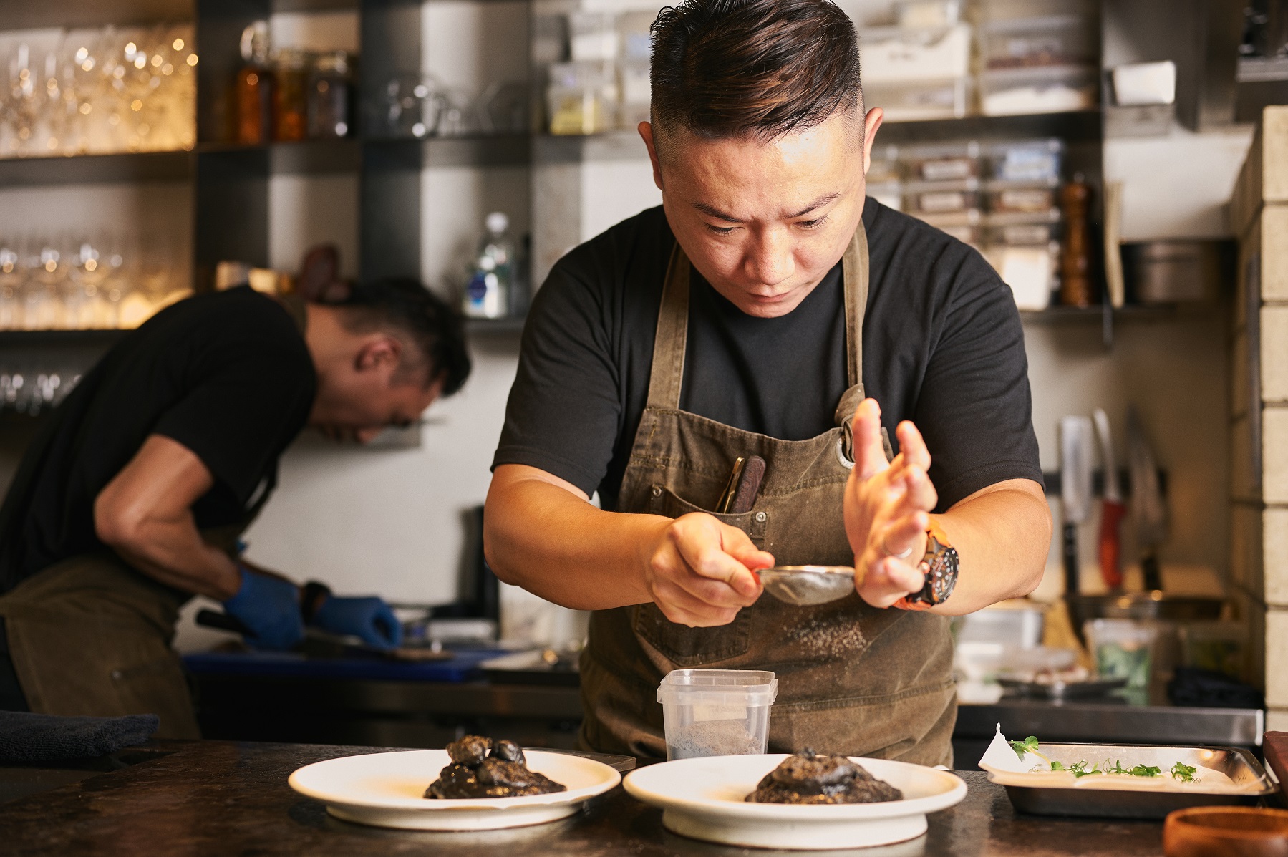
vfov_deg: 27.0
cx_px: 644
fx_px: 1788
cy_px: 428
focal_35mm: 50
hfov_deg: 39.6
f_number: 2.8
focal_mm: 50
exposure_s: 1/160
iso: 320
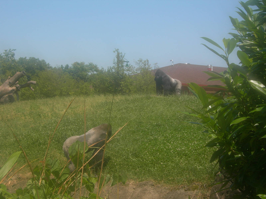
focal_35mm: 72
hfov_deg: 27.0
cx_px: 133
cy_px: 100
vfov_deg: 20.4
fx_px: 553
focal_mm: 14.9
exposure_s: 1/247
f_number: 6.3
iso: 50
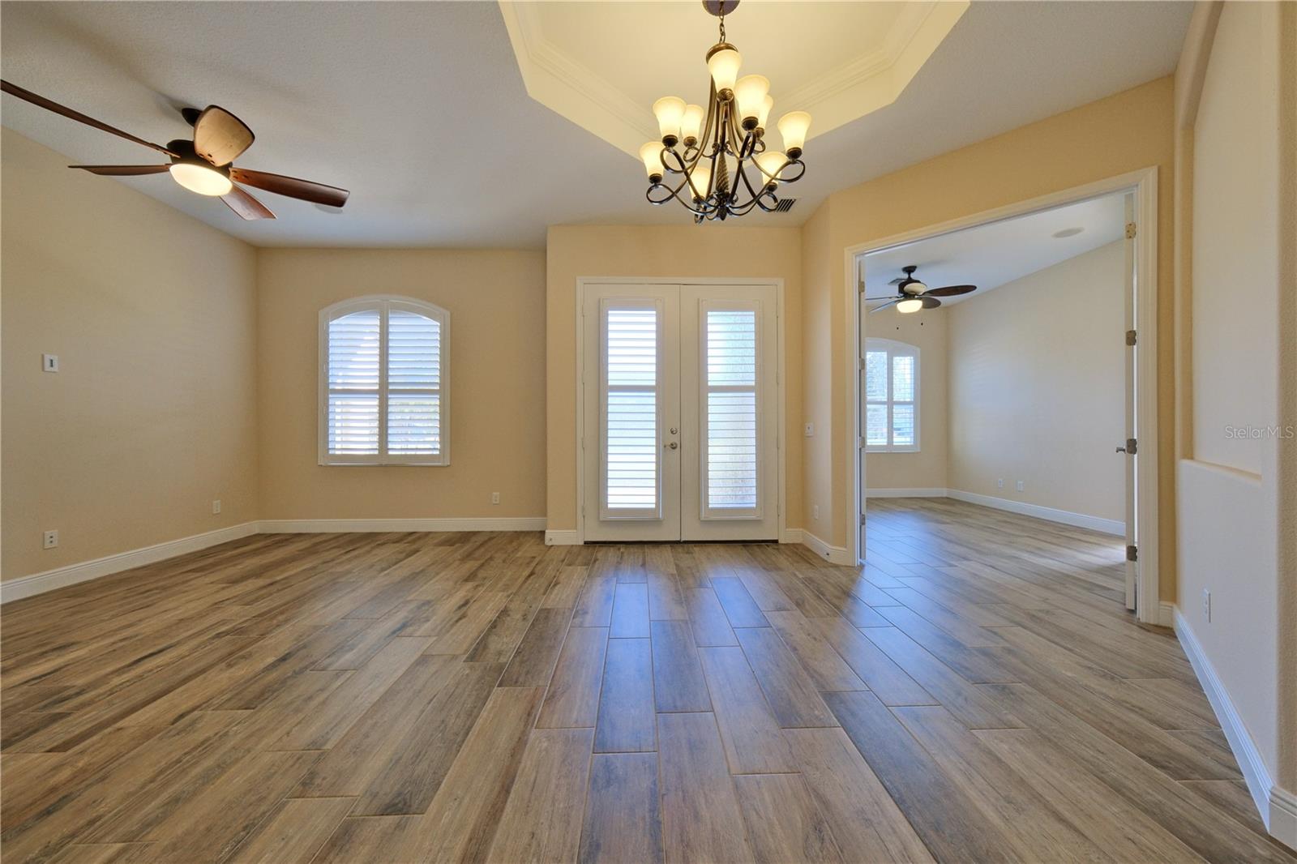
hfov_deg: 112.6
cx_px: 648
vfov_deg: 90.0
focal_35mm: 12
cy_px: 432
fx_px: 432
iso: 640
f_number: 4
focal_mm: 8
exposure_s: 1/125
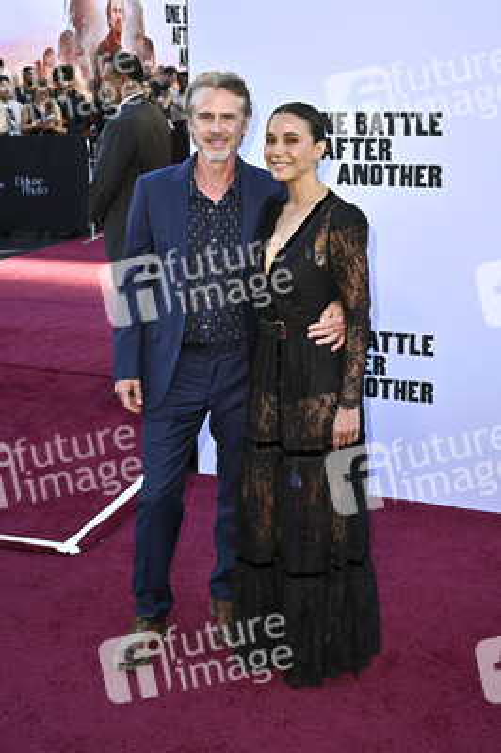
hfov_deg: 31.1
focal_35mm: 43
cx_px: 250
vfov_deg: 45.5
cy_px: 376
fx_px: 899
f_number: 5.6
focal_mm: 43
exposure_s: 1/320
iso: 500
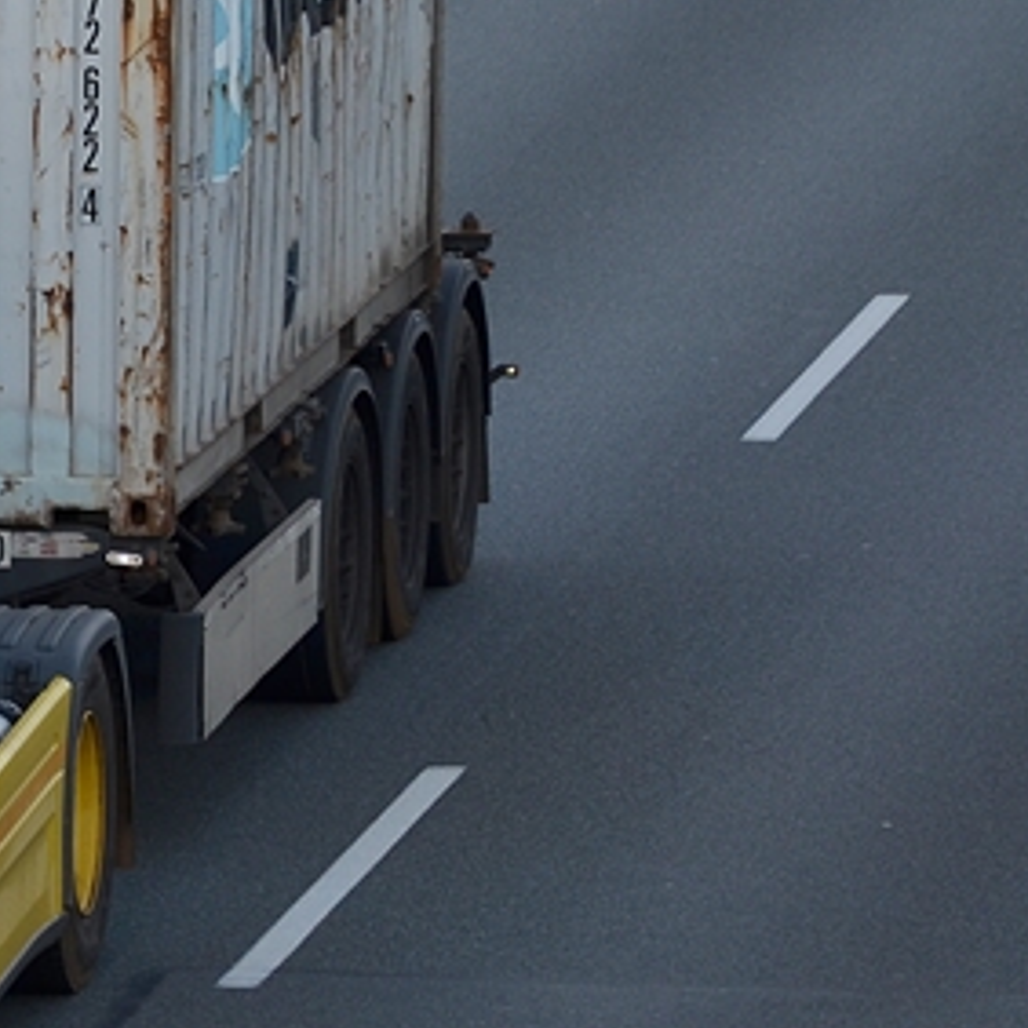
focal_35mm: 379
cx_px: -383
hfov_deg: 4.6
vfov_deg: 4.6
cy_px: 375
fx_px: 12741
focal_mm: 105
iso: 200
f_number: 5.6
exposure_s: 1/800
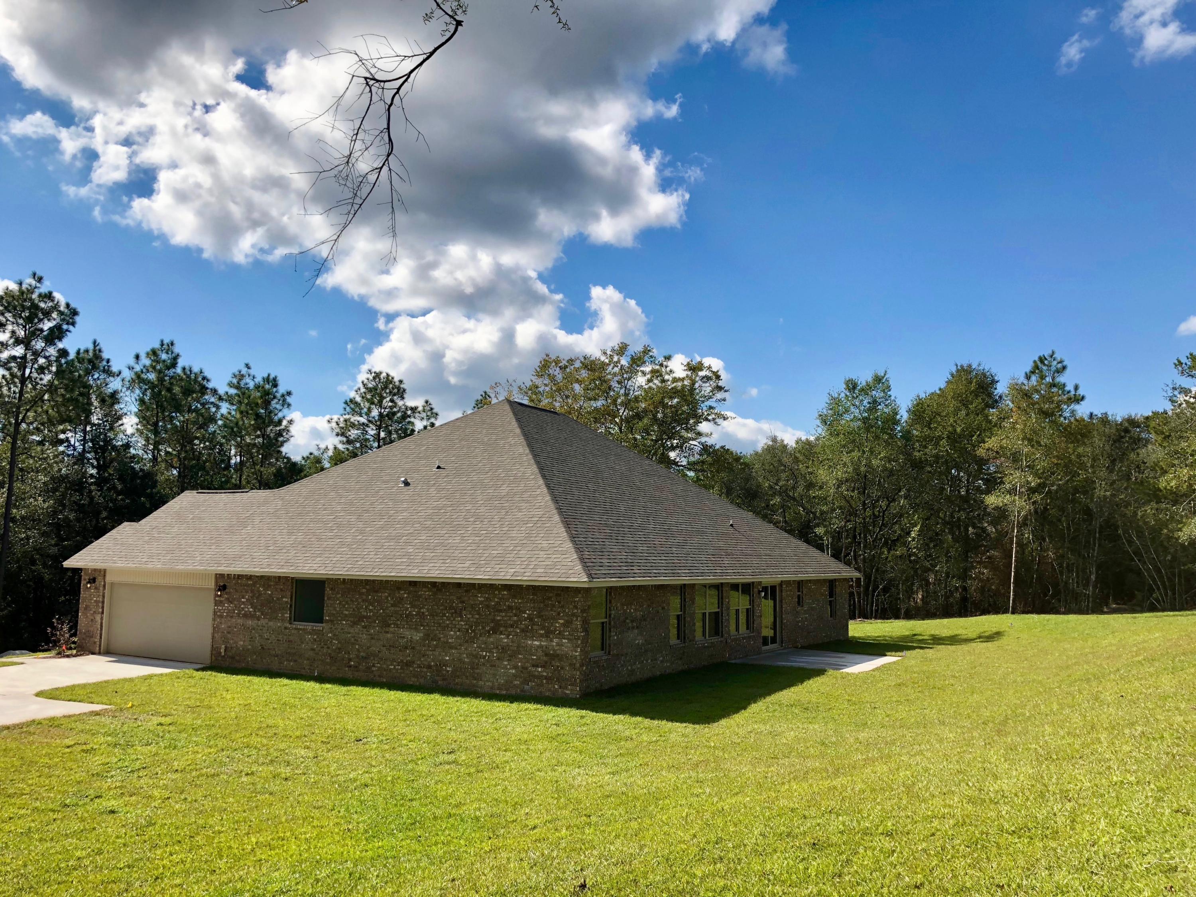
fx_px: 967
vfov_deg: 49.7
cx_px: 598
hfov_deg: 63.4
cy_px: 448
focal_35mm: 28
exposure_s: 1/1200
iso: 20
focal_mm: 4
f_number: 1.8
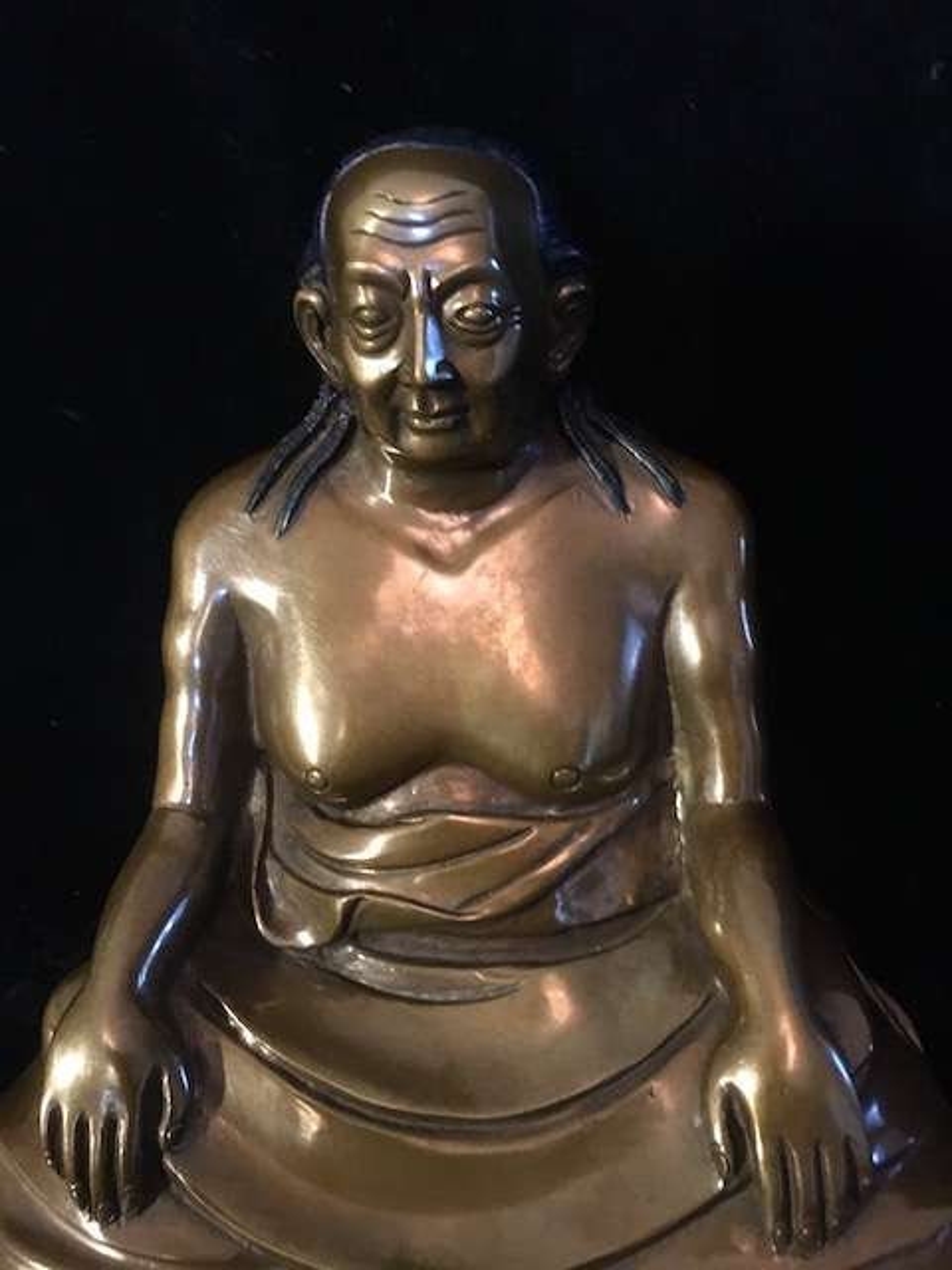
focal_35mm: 29
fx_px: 1063
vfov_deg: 61.7
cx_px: 476
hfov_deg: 48.2
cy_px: 635
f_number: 2.2
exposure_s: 1/17
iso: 500
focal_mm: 4.15
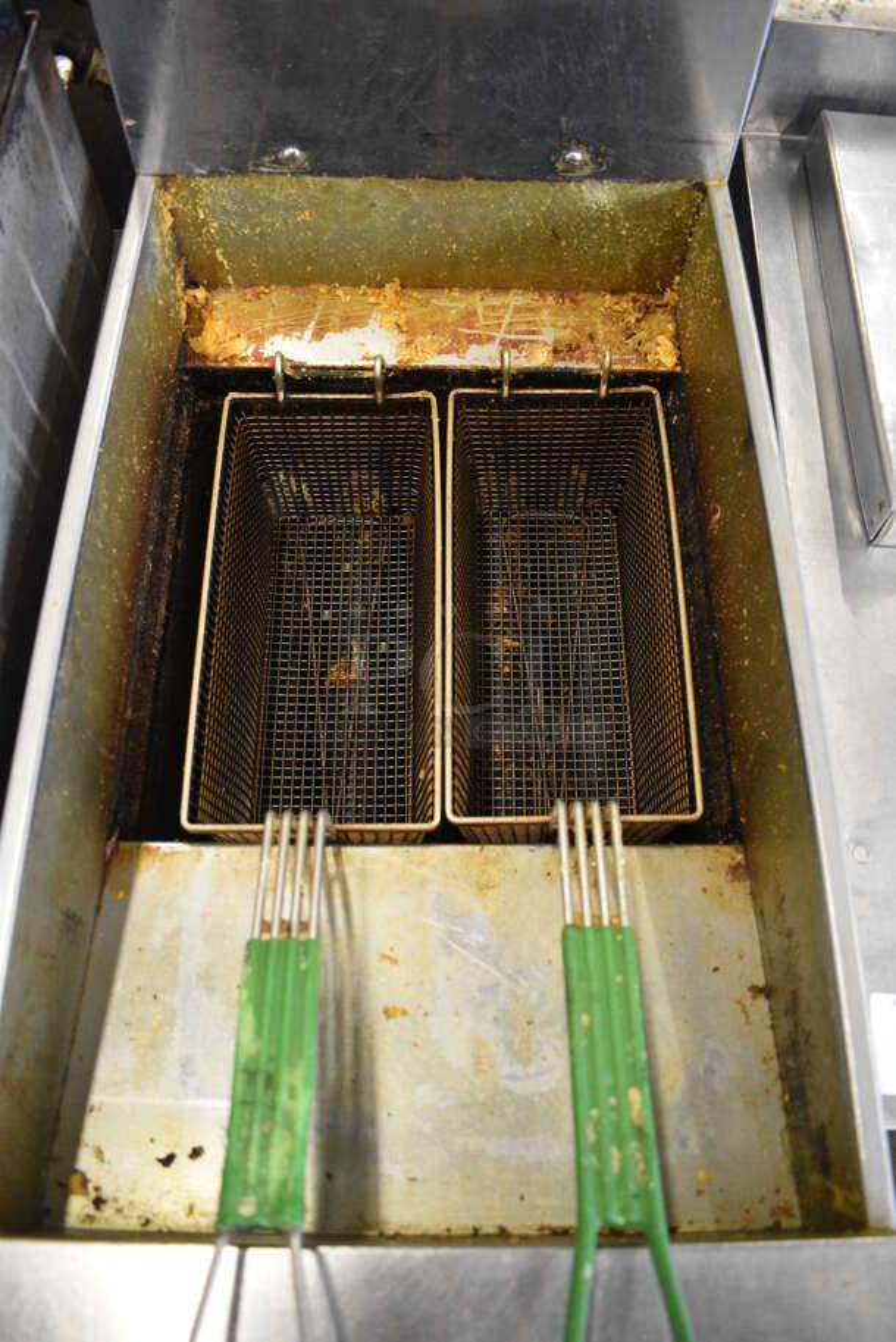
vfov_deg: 67.3
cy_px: 671
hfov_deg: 48.0
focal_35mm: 27
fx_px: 1006
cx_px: 448
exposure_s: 1/125
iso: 3200
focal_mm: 18
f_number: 3.5
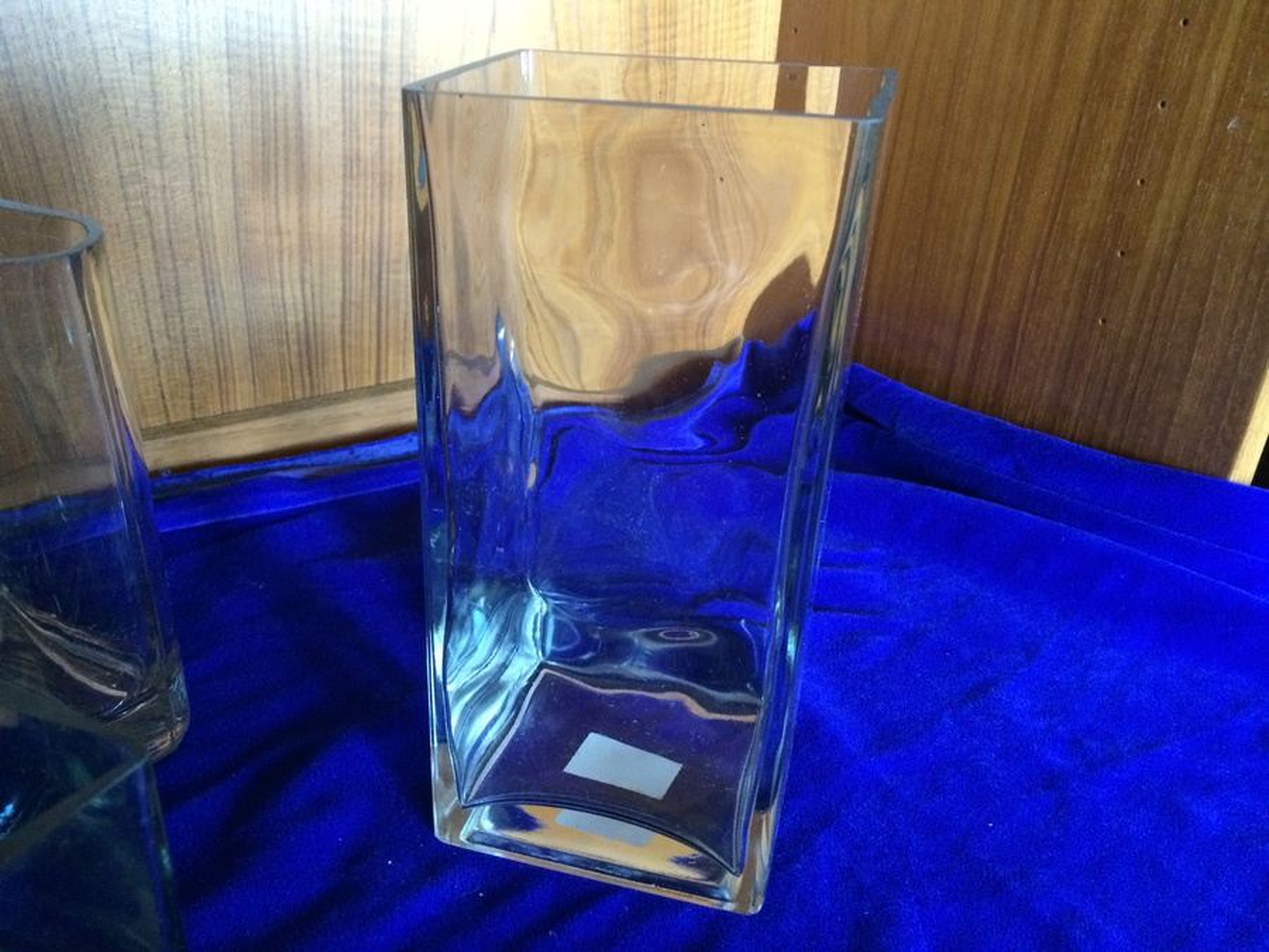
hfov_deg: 60.0
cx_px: 634
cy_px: 476
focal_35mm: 30
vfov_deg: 46.8
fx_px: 1100
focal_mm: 4.12
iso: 320
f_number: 2.2
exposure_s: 1/15
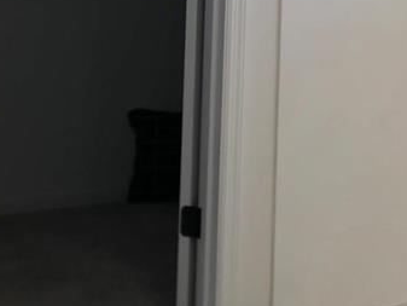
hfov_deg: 20.0
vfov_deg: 17.2
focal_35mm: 85
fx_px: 1000
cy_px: 40
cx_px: 604
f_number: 1.8
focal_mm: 3.99
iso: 20
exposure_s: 1/60
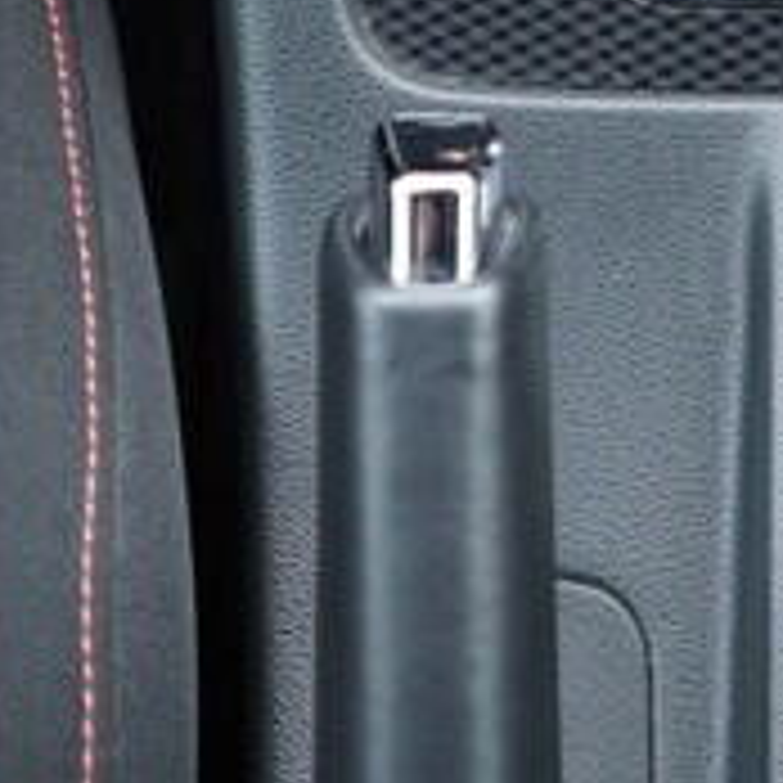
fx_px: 4606
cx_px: 814
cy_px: 61
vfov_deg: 9.7
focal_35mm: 180
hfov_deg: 9.6
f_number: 2.8
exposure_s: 1/40
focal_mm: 24
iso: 400
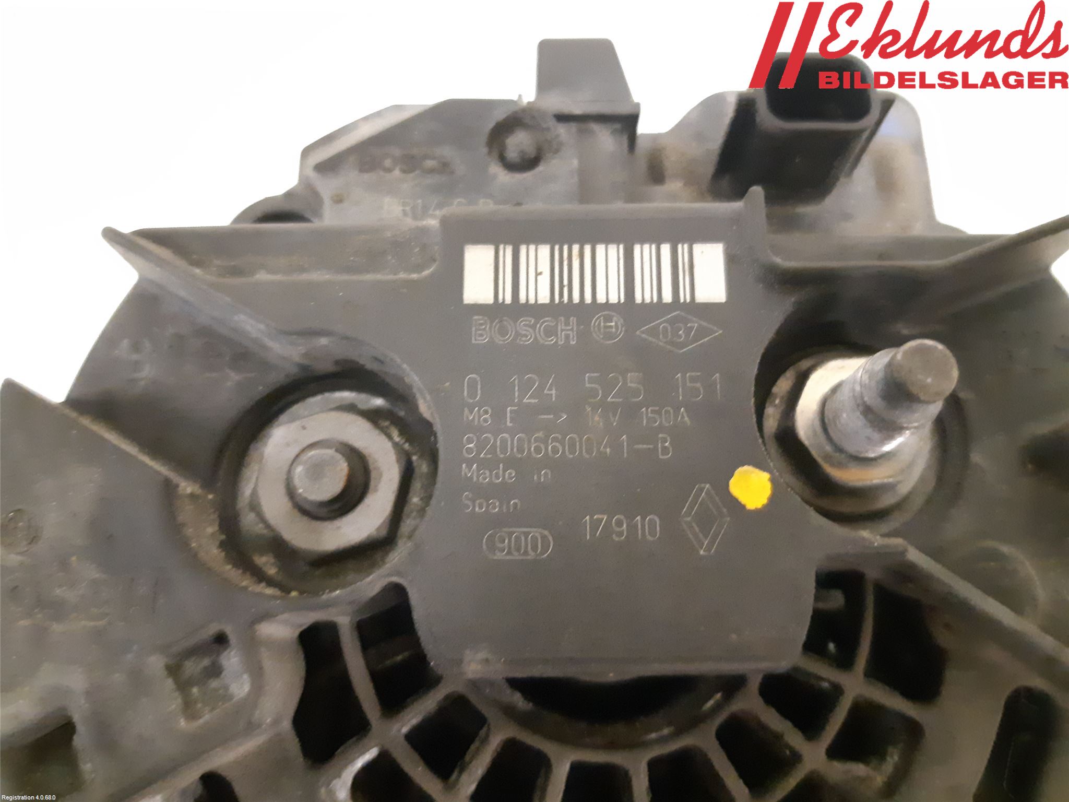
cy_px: 401
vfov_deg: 53.1
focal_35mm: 26
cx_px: 534
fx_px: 803
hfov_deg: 67.3
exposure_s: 1/33
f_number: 1.7
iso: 800
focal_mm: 3.93
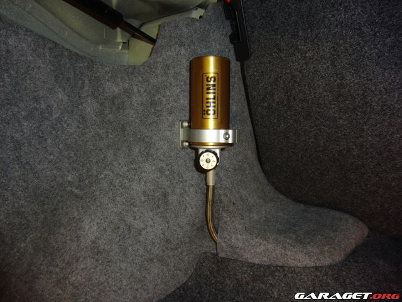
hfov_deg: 71.6
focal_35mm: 24
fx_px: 279
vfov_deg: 56.8
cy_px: 151
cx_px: 201
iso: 200
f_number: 3.2
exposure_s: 1/15
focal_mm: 4.3
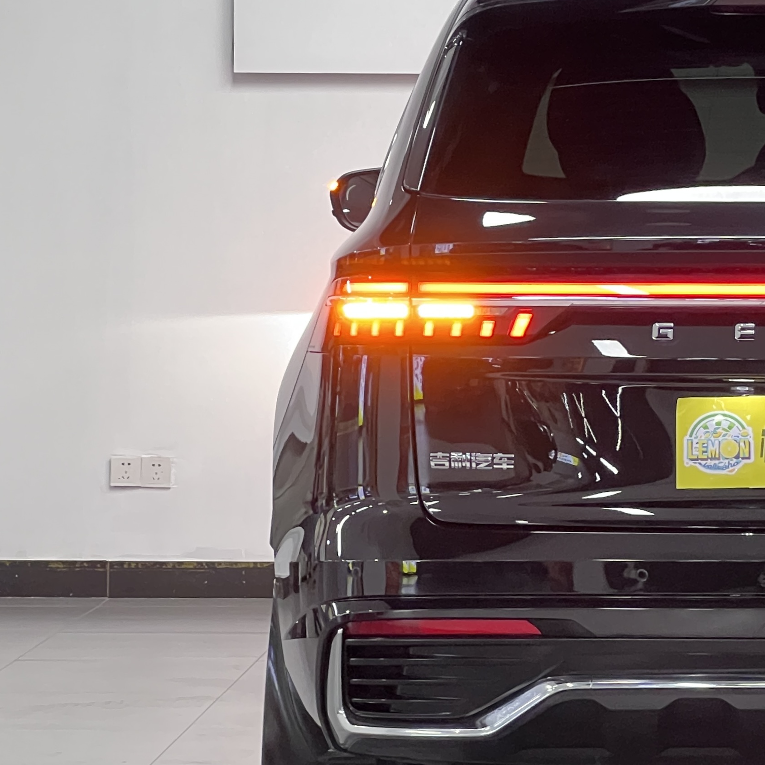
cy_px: 285
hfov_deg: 10.8
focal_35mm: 160
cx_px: 846
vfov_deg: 10.9
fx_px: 4000
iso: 400
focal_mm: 9
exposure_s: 1/50
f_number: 2.8
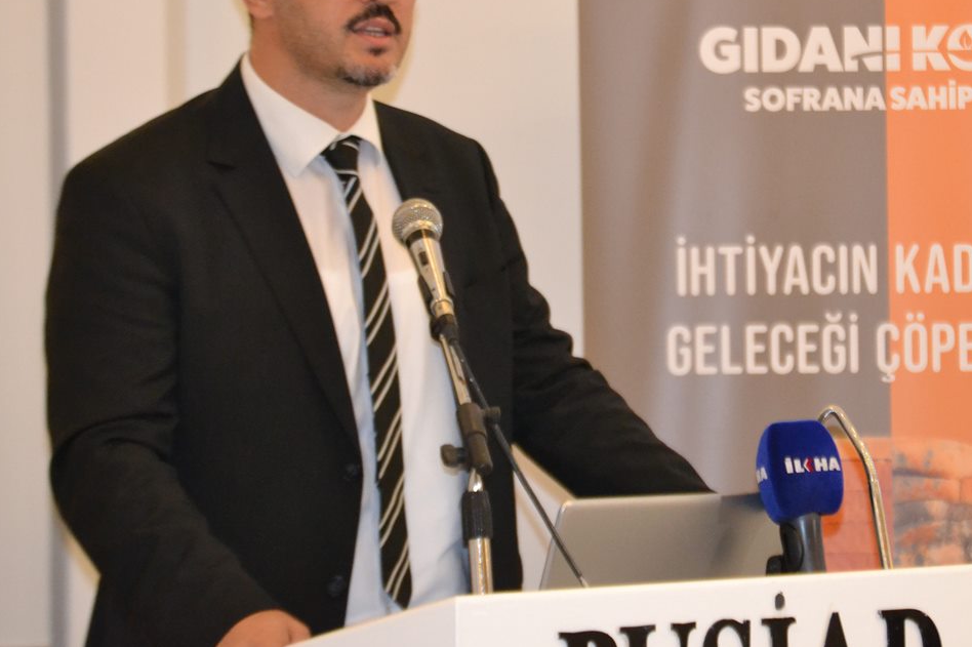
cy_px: 207
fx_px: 4668
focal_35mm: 173
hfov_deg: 11.9
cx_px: 611
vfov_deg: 7.9
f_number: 4.5
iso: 2500
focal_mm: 80
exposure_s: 1/60
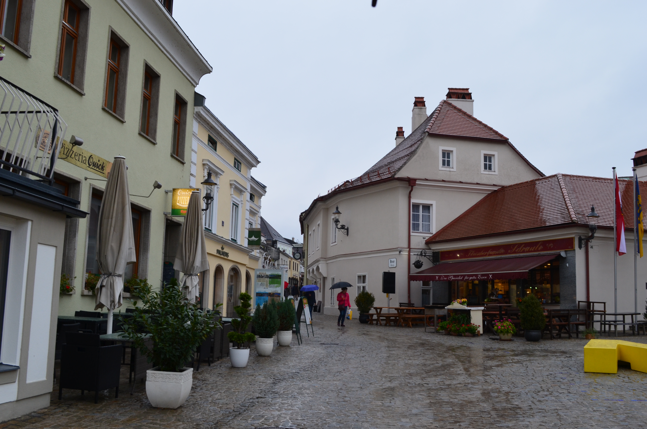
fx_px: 646
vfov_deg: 36.7
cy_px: 214
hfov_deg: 53.2
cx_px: 324
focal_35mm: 36
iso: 400
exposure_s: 1/50
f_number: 10
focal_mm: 24
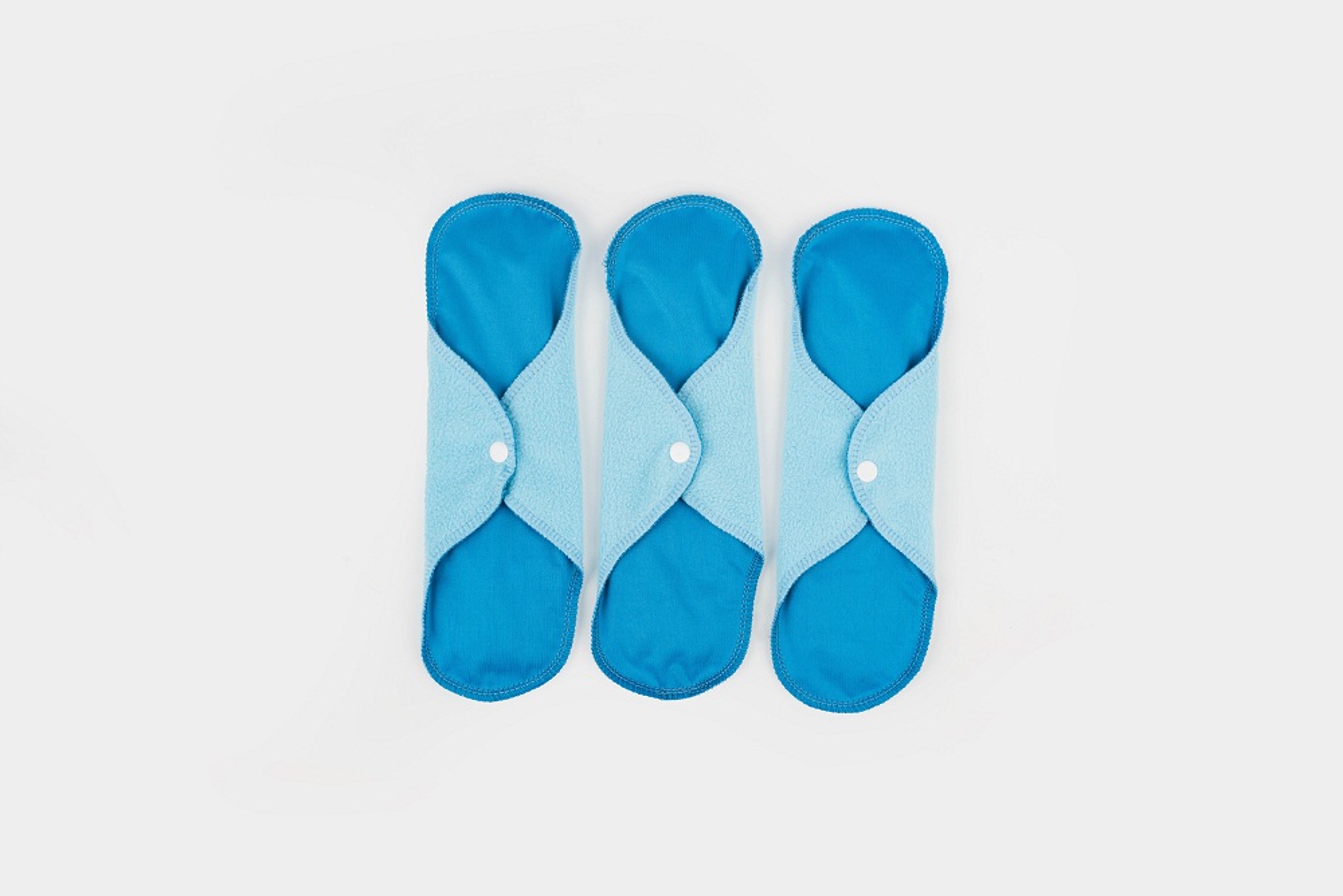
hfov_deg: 54.4
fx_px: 1306
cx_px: 672
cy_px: 448
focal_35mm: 35
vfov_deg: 37.9
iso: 100
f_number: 5.6
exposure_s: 1/160
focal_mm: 35
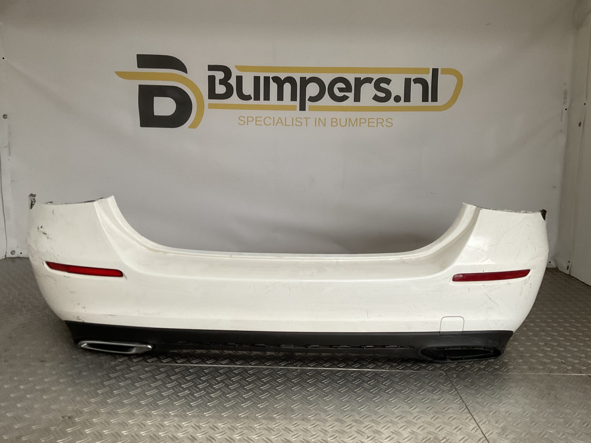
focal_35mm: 29
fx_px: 495
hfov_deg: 61.7
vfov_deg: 48.2
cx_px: 296
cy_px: 222
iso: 80
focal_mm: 3
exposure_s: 1/50
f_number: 1.8
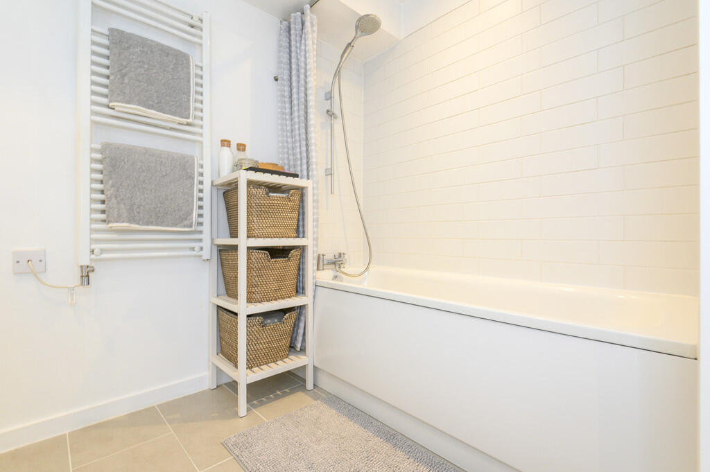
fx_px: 315
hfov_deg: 96.8
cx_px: 355
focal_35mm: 16
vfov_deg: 73.7
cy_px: 236
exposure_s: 1/8
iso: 400
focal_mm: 16
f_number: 8
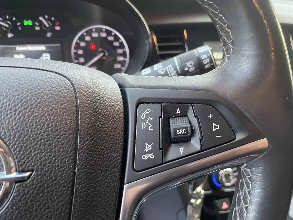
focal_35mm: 26
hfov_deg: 67.3
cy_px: 110
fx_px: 220
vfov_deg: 53.1
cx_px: 146
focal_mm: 4.2
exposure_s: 1/42
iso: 500
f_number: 1.6
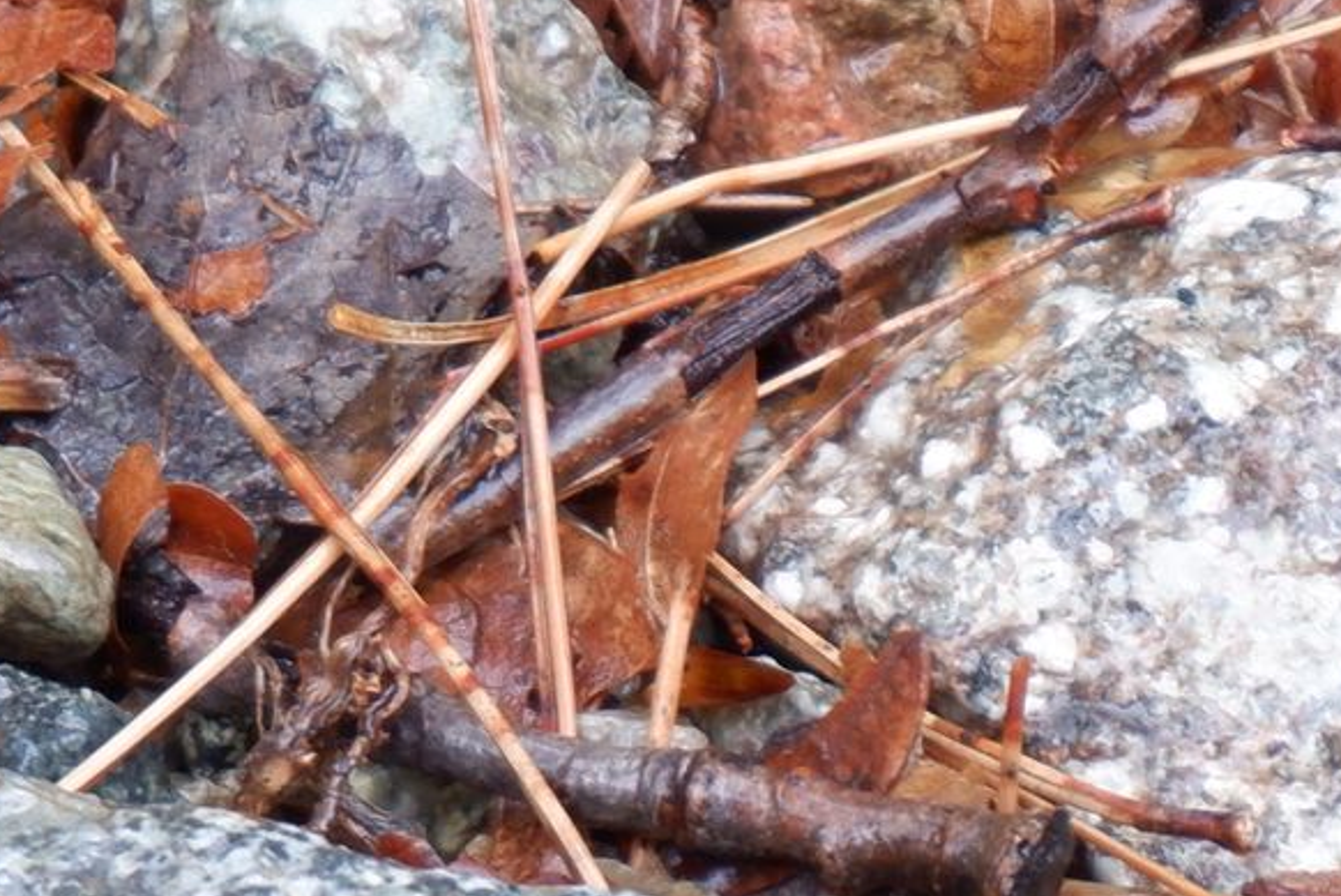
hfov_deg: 7.0
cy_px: 1769
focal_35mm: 292
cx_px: 1226
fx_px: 10885
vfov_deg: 4.6
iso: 500
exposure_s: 1/70
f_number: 5.6
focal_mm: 45
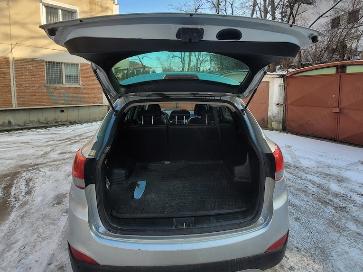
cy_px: 105
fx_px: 178
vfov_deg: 73.7
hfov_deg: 91.0
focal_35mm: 17
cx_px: 187
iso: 40
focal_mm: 1.74
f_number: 2.2
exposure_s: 1/545
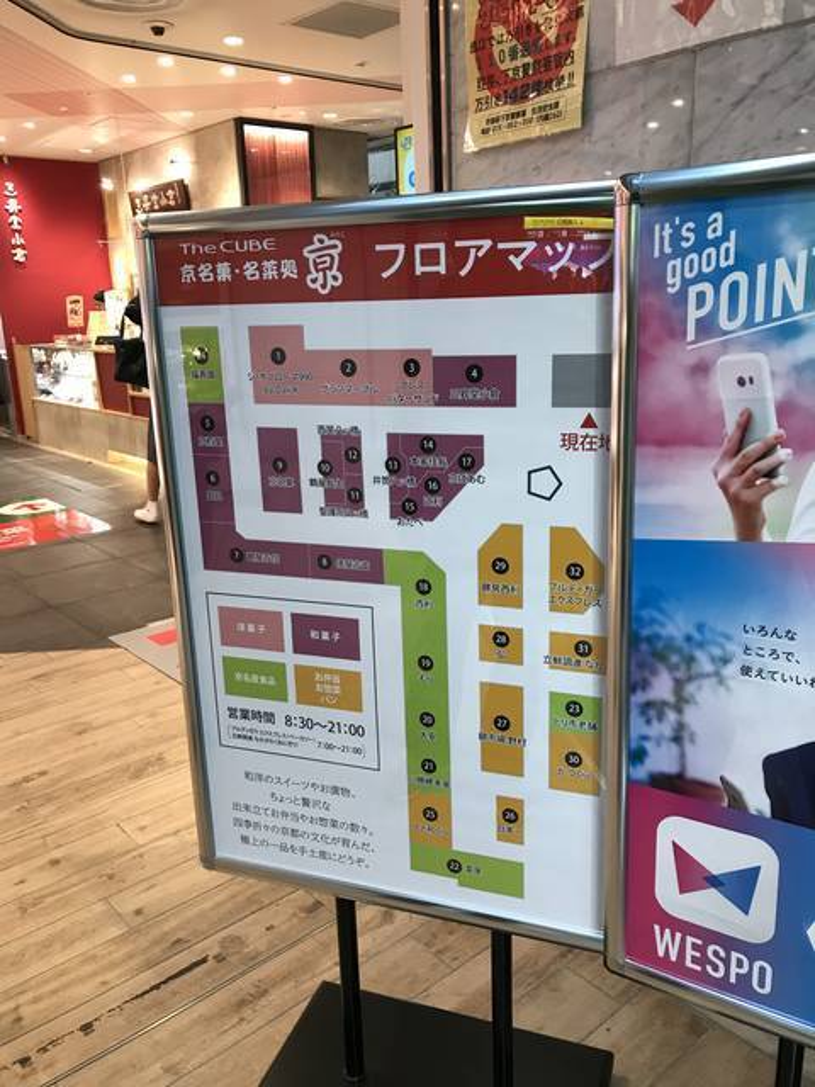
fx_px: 879
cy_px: 544
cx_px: 408
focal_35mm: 28
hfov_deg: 49.7
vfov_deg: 63.4
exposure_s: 1/30
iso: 40
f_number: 1.8
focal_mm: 3.99
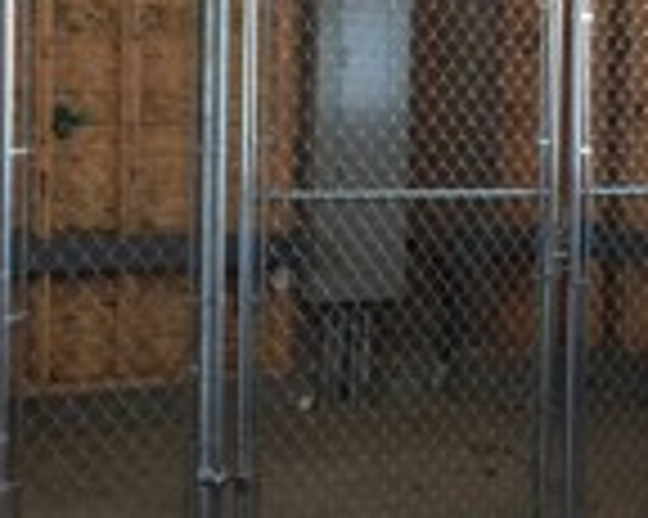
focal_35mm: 69
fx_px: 1322
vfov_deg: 22.0
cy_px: 146
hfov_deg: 27.5
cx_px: 306
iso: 200
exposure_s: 1/30
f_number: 2.2
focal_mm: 4.15
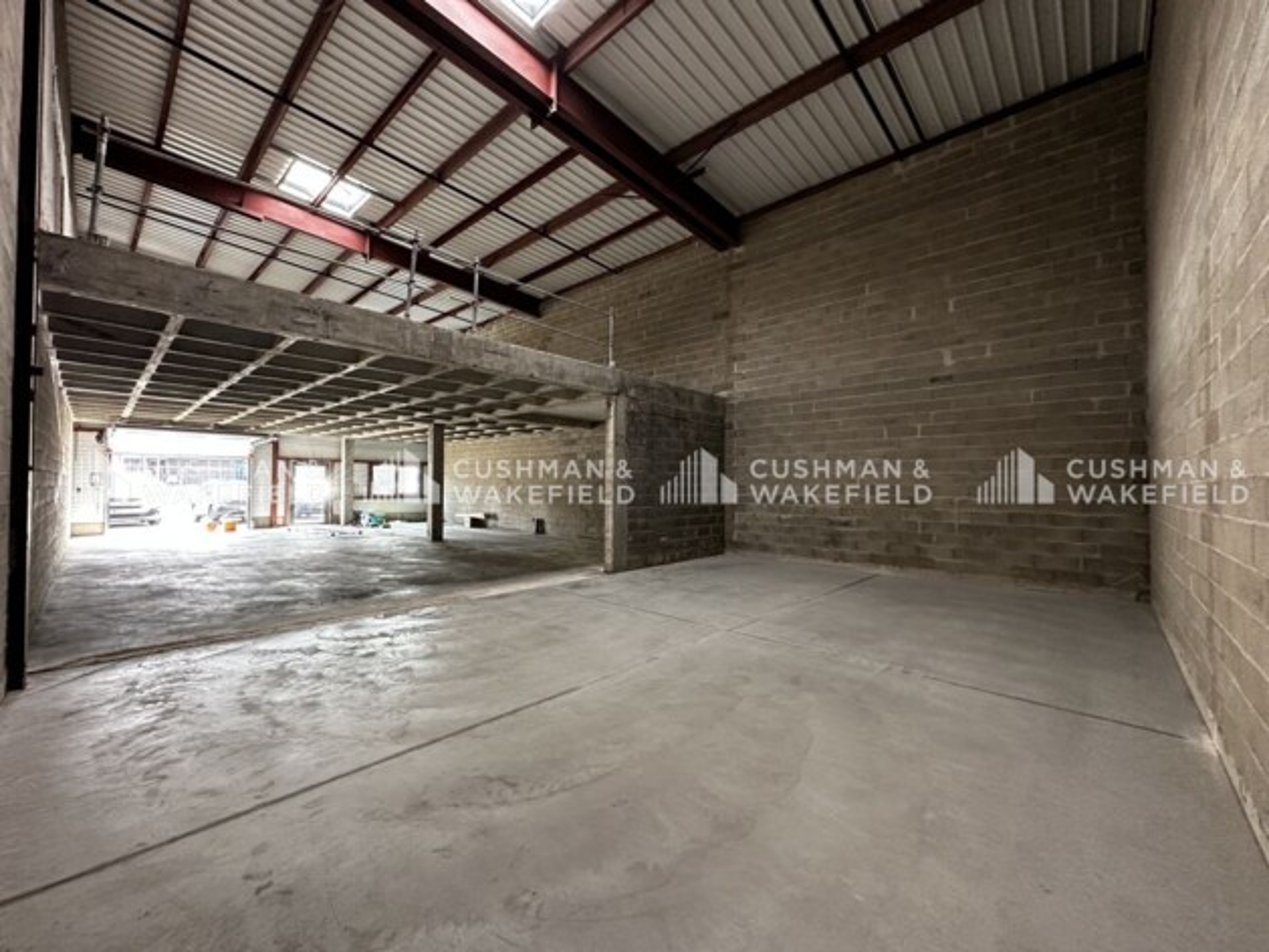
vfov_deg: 85.7
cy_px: 476
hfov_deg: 102.1
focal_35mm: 14
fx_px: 513
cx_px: 634
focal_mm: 2.22
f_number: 2.2
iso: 320
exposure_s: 1/99
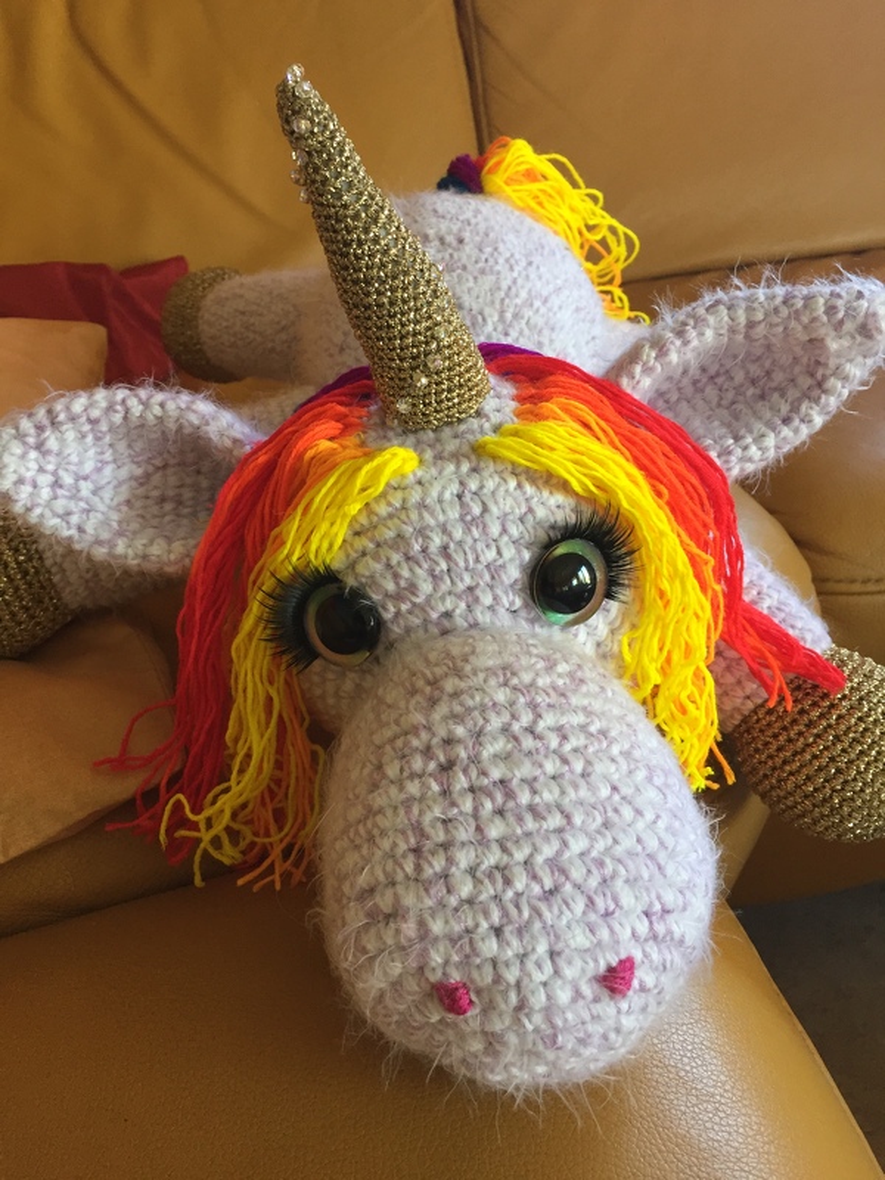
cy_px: 590
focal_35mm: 29
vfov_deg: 61.7
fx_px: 989
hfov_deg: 48.2
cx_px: 442
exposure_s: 1/33
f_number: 2.2
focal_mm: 4.15
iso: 125
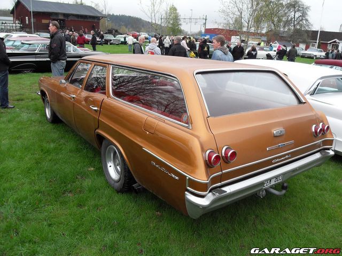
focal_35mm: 28
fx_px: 277
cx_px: 171
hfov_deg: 63.4
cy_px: 128
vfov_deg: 49.7
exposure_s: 1/125
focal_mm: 6
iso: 80
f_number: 2.8
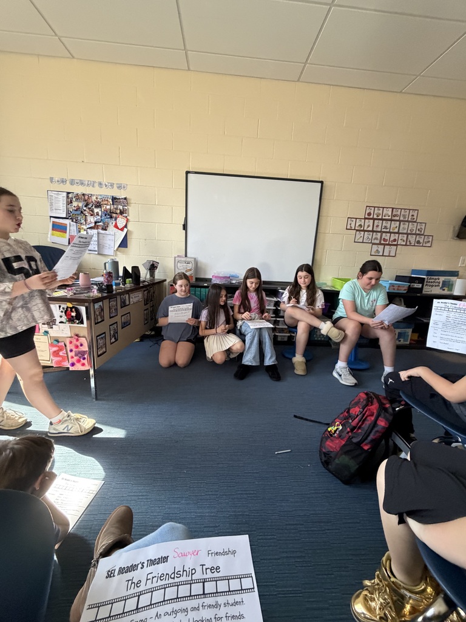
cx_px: 233
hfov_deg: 85.7
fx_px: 251
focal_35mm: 14
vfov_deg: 102.1
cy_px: 311
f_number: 2.2
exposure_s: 1/60
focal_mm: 2.22
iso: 500
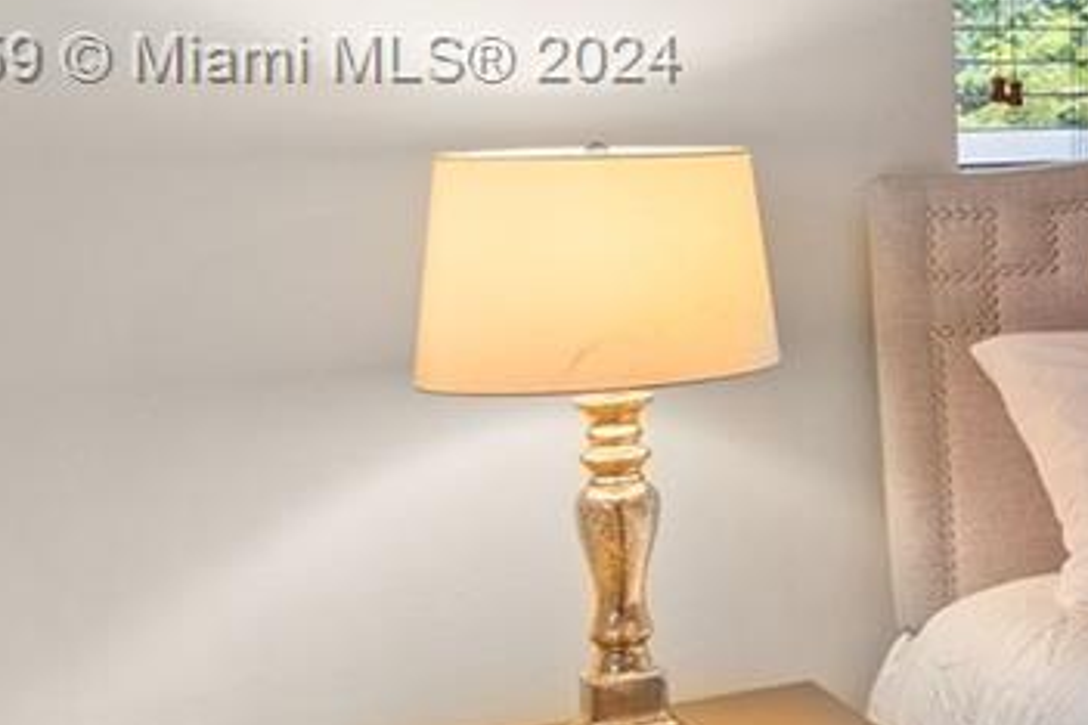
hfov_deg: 18.4
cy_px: 62
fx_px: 2206
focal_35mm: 73
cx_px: 2167
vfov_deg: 18.3
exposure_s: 1/13
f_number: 4
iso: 640
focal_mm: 16
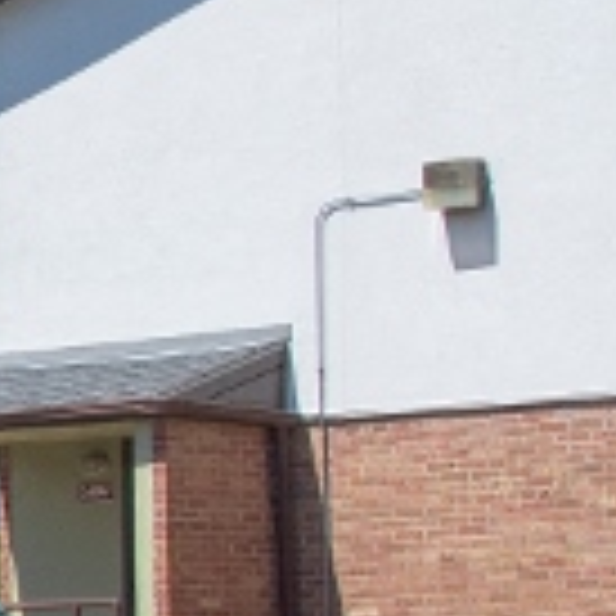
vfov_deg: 8.8
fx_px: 3966
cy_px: 558
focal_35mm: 197
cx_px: -1331
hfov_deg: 7.6
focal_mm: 31
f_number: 13
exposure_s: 1/640
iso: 200
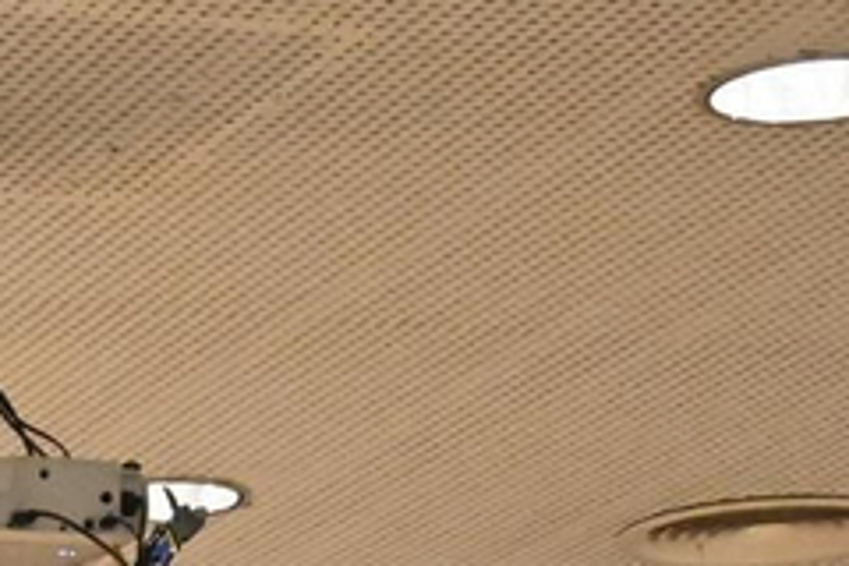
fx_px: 5432
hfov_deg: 8.4
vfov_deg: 5.5
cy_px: 1804
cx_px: -902
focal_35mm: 230
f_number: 5
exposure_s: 1/100
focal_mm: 23
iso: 5000
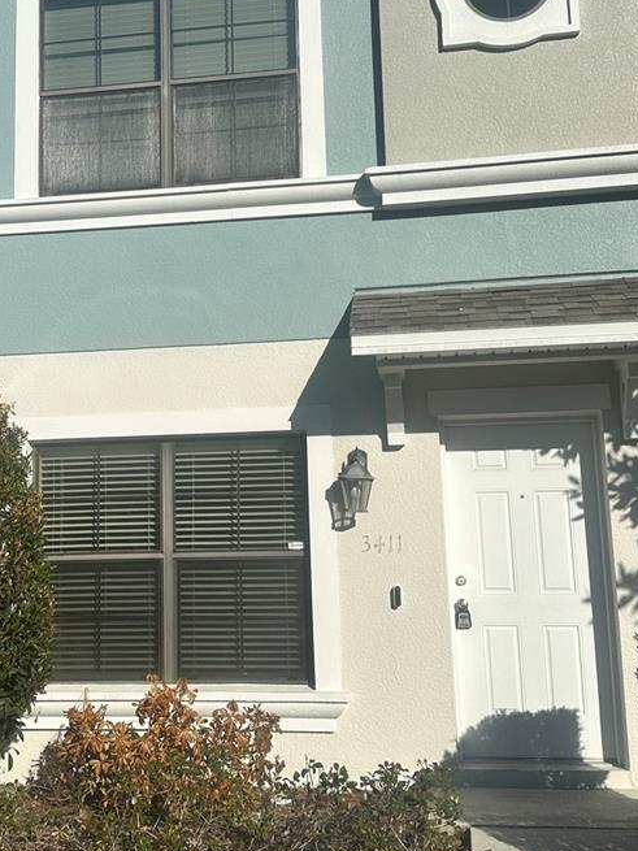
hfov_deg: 32.7
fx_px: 1082
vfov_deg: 42.9
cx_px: 229
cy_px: 377
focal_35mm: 44
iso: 80
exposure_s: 1/10753
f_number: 1.78
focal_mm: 6.86
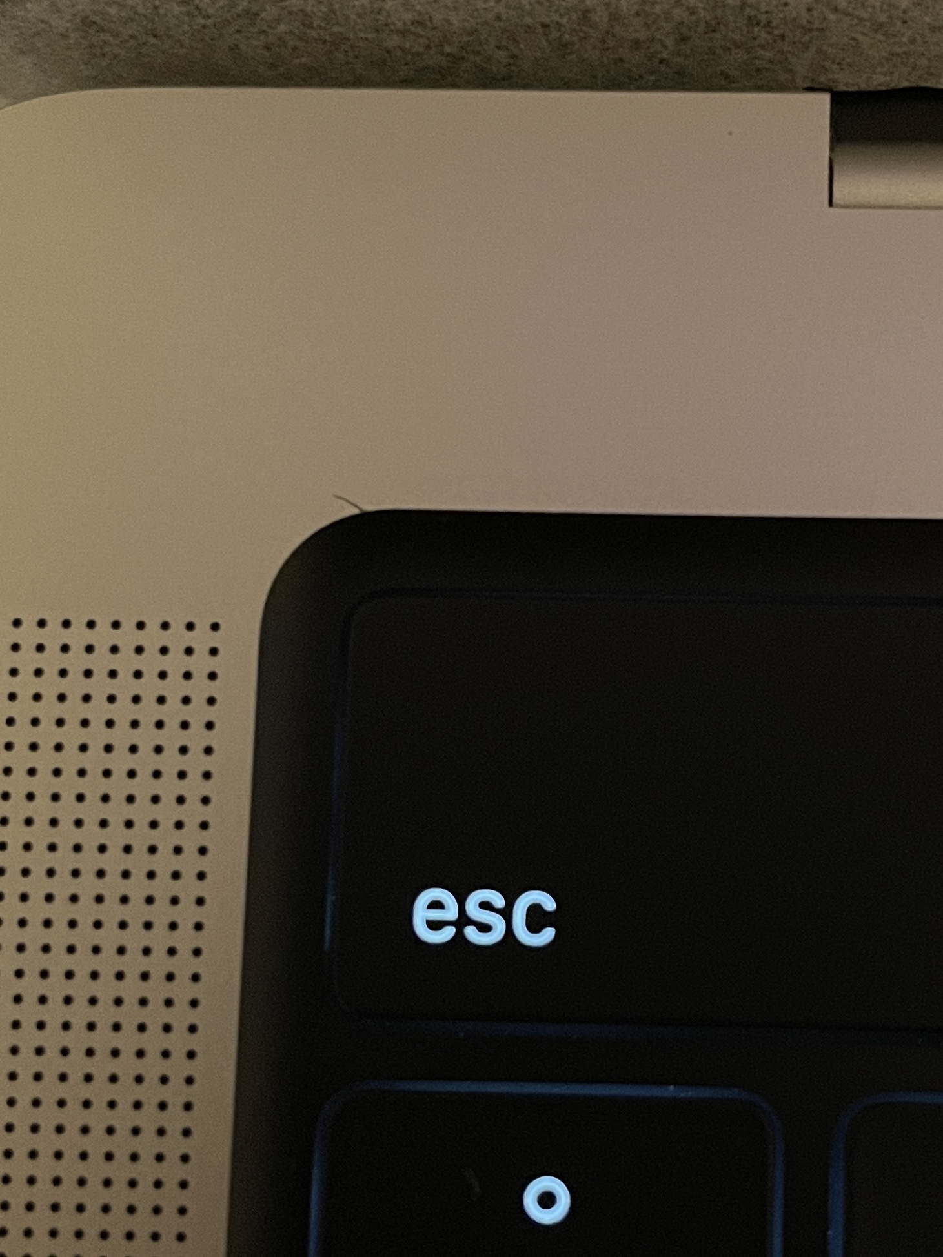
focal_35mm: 26
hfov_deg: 53.1
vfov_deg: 67.3
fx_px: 944
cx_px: 472
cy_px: 628
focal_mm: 4.2
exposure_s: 1/38
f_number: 1.6
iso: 640
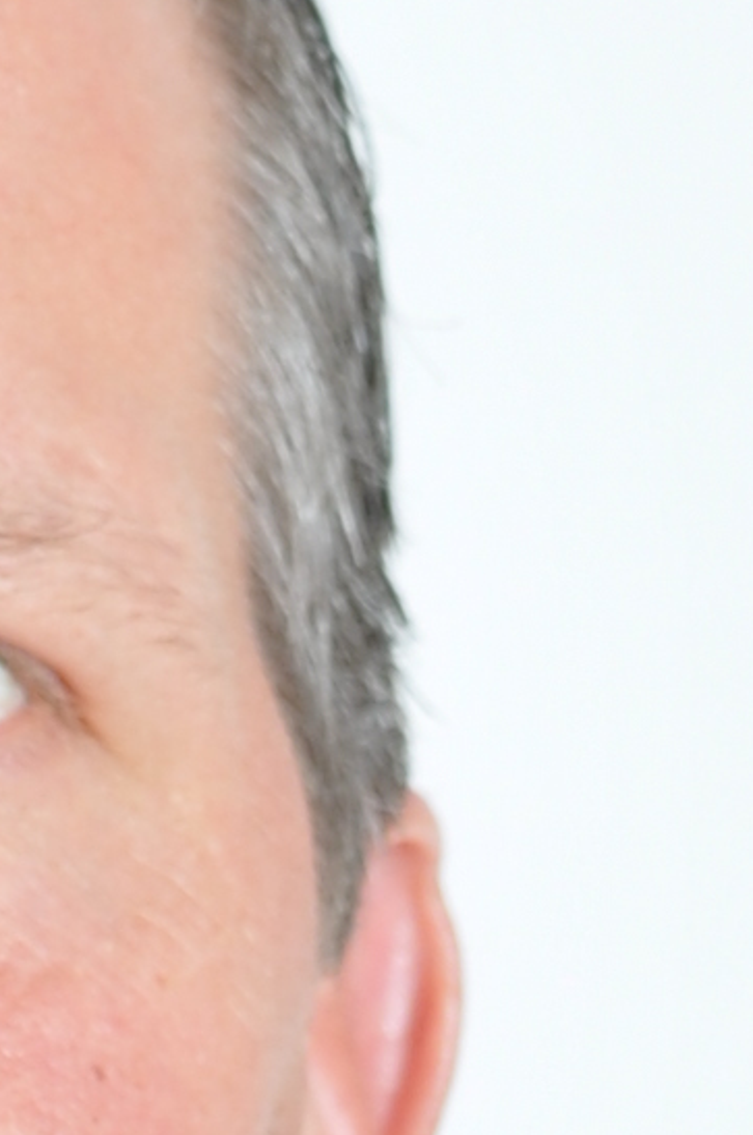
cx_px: -512
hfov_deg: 2.1
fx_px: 20360
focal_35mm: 647
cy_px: 2724
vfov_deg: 3.2
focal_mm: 55
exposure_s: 1/80
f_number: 8
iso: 200
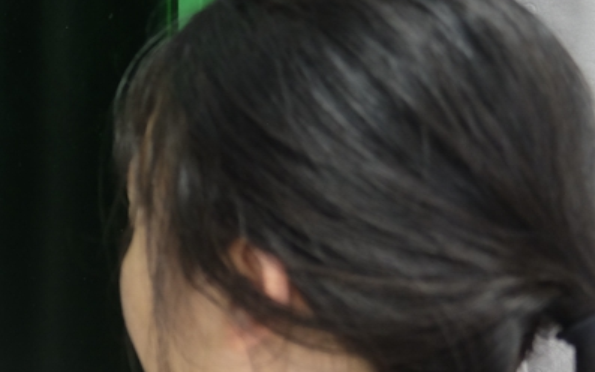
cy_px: 244
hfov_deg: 20.8
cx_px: -156
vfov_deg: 14.2
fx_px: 1492
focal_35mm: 92
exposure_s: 1/34
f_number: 3.2
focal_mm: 23.3
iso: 800
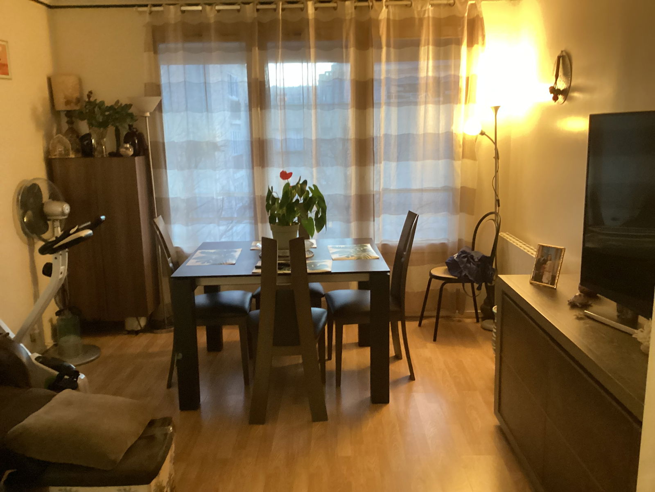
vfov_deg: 45.4
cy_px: 246
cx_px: 328
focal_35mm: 31
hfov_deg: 58.4
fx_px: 587
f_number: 2.4
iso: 400
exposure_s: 1/40
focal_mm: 3.3
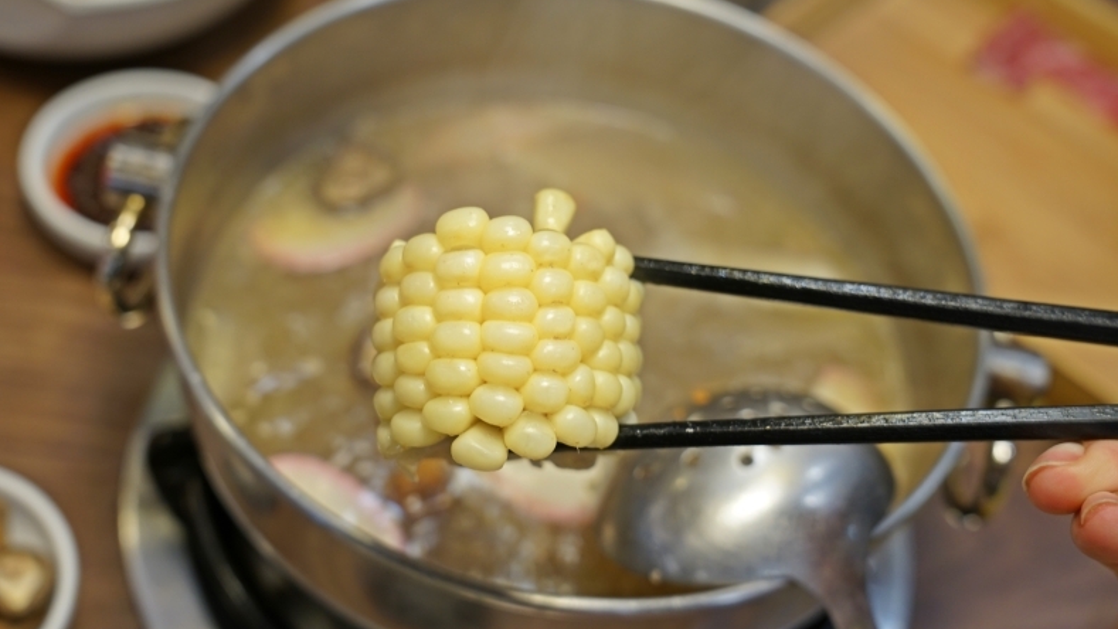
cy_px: 294
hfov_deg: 40.6
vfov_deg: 23.5
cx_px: 558
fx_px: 1512
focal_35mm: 51
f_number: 5.6
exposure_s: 1/60
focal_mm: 48
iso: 400
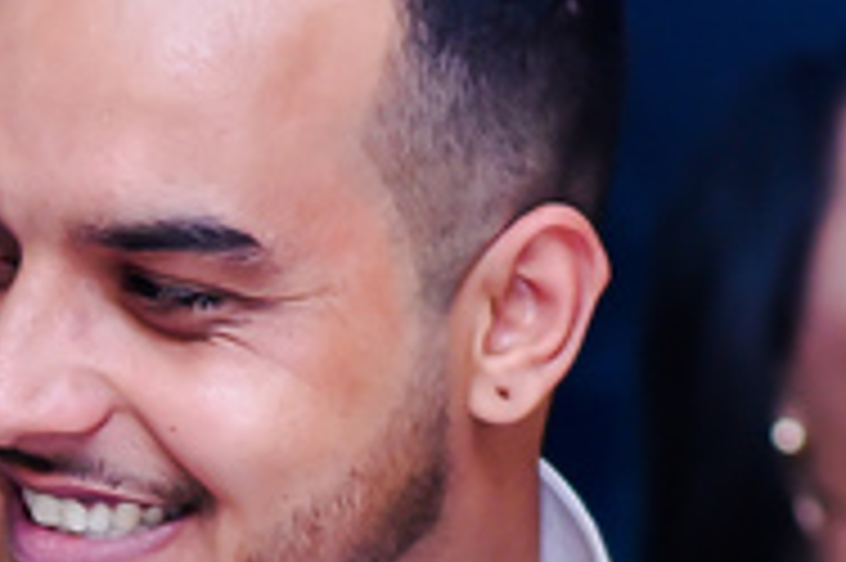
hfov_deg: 3.8
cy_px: 1396
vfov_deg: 2.5
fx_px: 12773
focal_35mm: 544
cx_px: -882
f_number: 3.5
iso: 2000
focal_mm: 85
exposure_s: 1/100
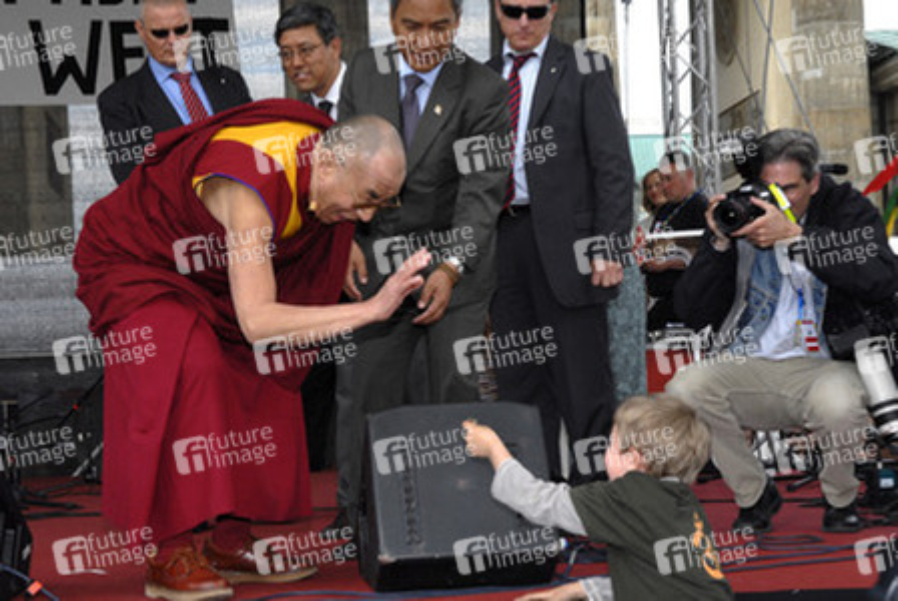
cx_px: 449
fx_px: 1686
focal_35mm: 68
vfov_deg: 20.2
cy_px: 300
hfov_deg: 29.8
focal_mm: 45
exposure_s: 1/160
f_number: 10
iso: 320
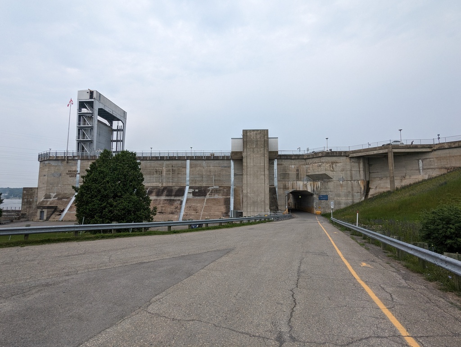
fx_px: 213
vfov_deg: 78.2
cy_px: 174
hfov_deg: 94.4
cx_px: 230
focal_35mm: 16
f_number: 2.2
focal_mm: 2.35
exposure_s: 1/1333
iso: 49
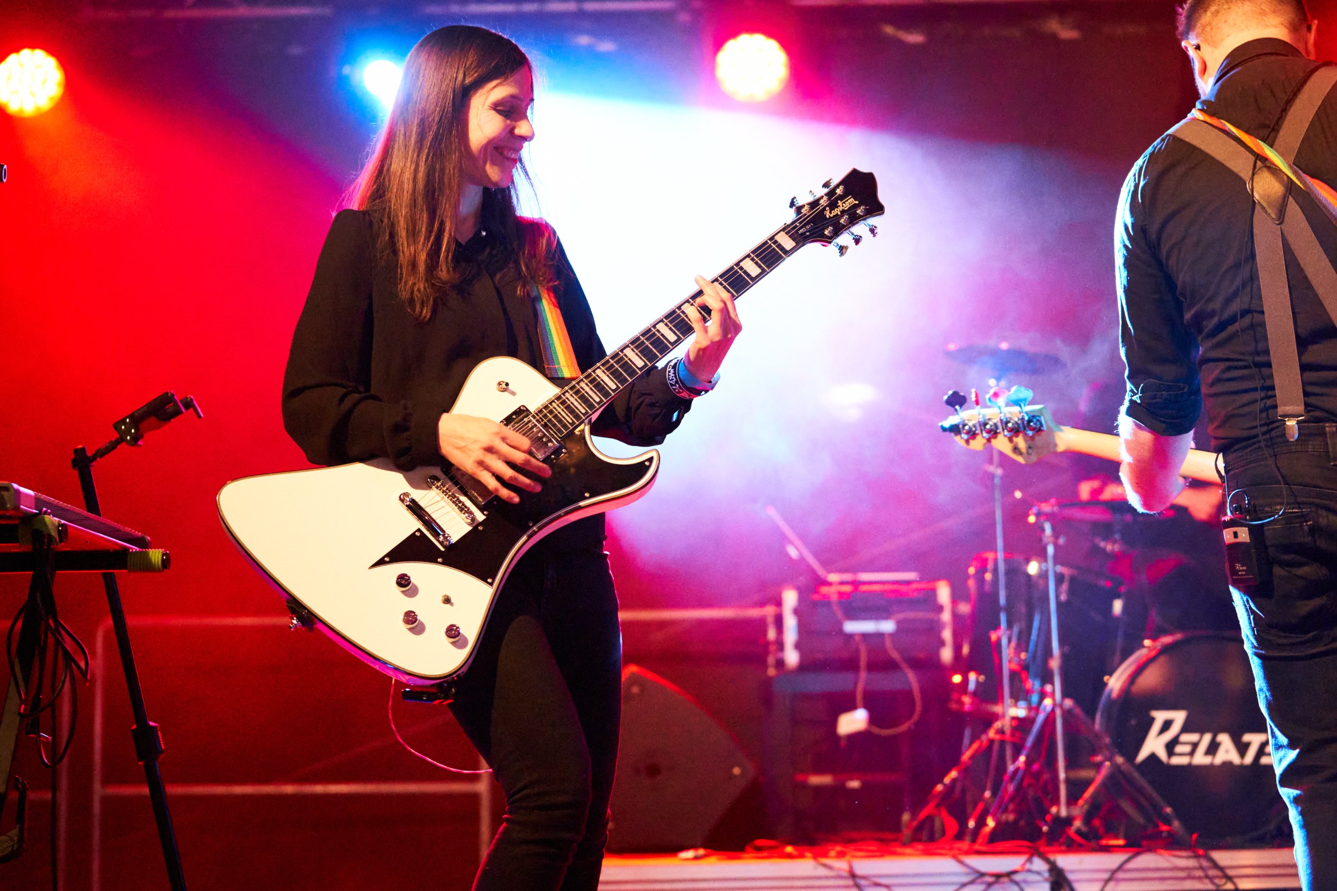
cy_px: 446
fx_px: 2599
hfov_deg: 28.8
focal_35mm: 70
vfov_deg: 19.5
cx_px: 668
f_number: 2.8
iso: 10000
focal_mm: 70
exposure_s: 1/250
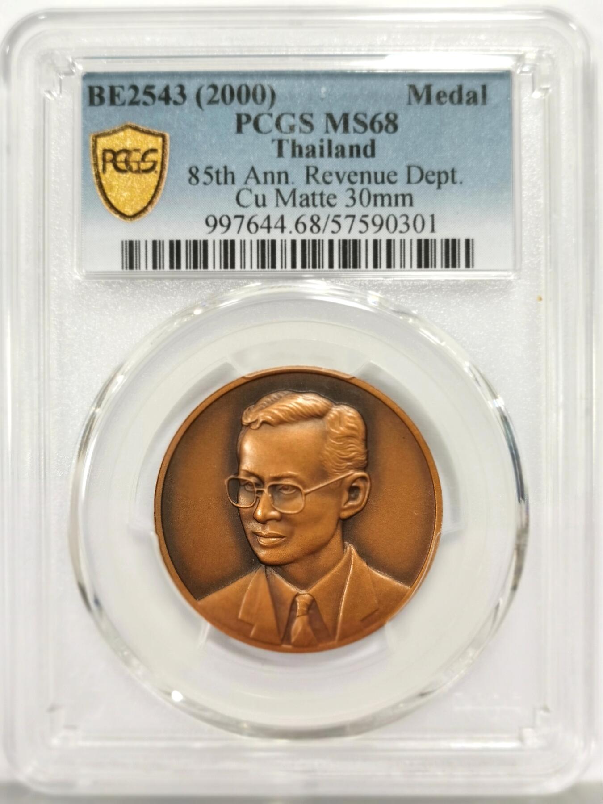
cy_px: 402
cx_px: 302
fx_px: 1254
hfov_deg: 27.0
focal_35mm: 54
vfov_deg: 35.5
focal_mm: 5.56
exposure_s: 1/100
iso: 125
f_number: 11
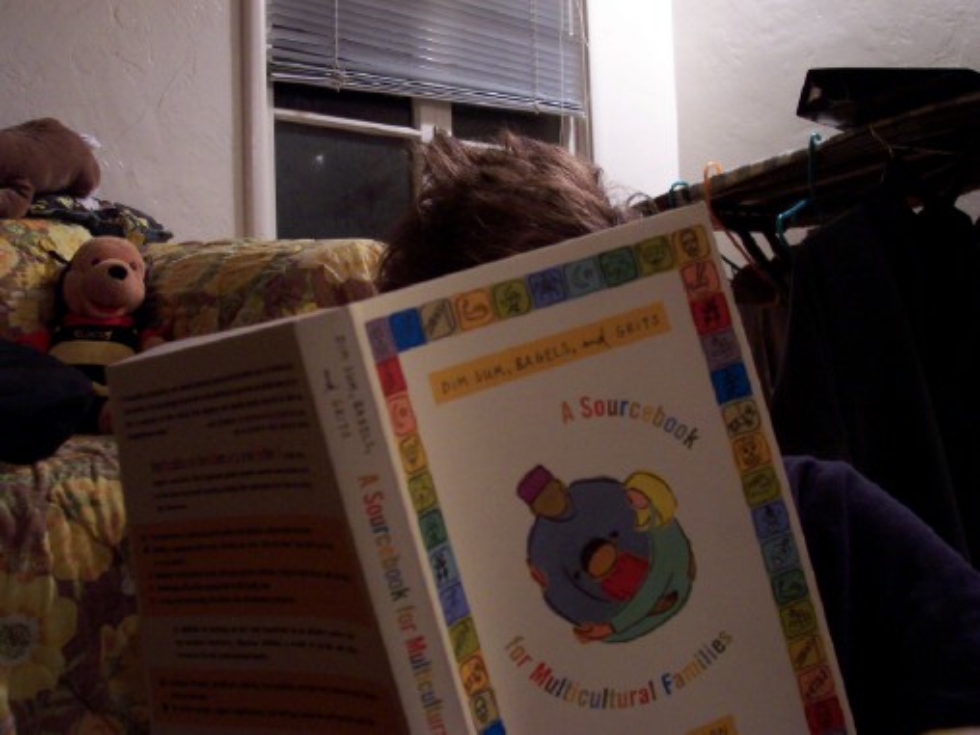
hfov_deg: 50.1
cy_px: 368
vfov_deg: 38.7
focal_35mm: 37
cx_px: 490
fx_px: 1047
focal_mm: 5.6
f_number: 2.8
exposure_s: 1/8
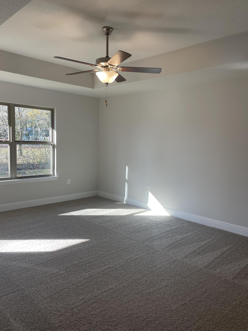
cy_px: 164
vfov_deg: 67.3
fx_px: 248
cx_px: 120
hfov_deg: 53.0
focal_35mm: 26
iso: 50
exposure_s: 1/120
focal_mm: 5.1
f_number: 1.6
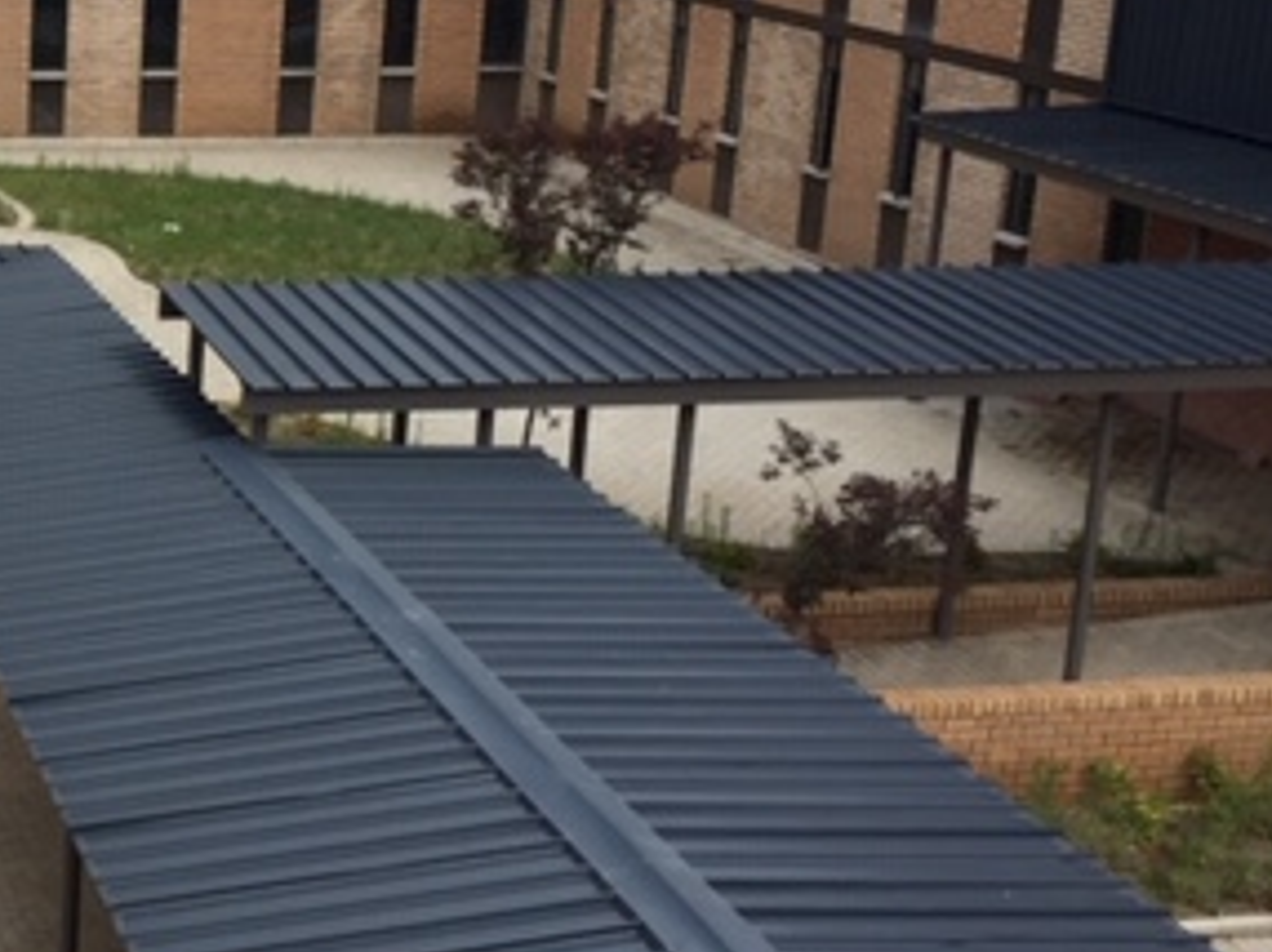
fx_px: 2386
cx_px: -93
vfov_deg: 22.4
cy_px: 307
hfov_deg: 27.5
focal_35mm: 65
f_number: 2.2
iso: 32
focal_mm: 4.15
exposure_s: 1/1276
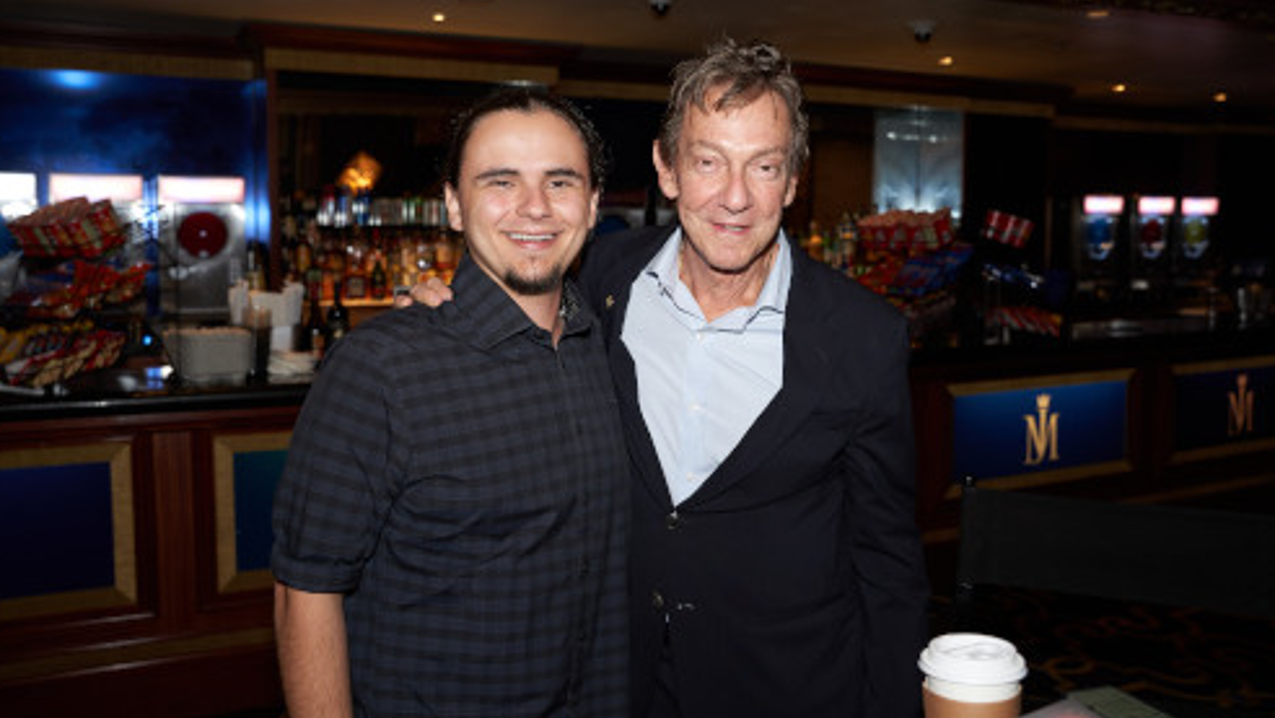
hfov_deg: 58.5
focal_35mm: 34
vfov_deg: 35.0
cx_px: 630
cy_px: 323
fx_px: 1138
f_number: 4
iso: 800
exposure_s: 1/100
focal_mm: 31.6
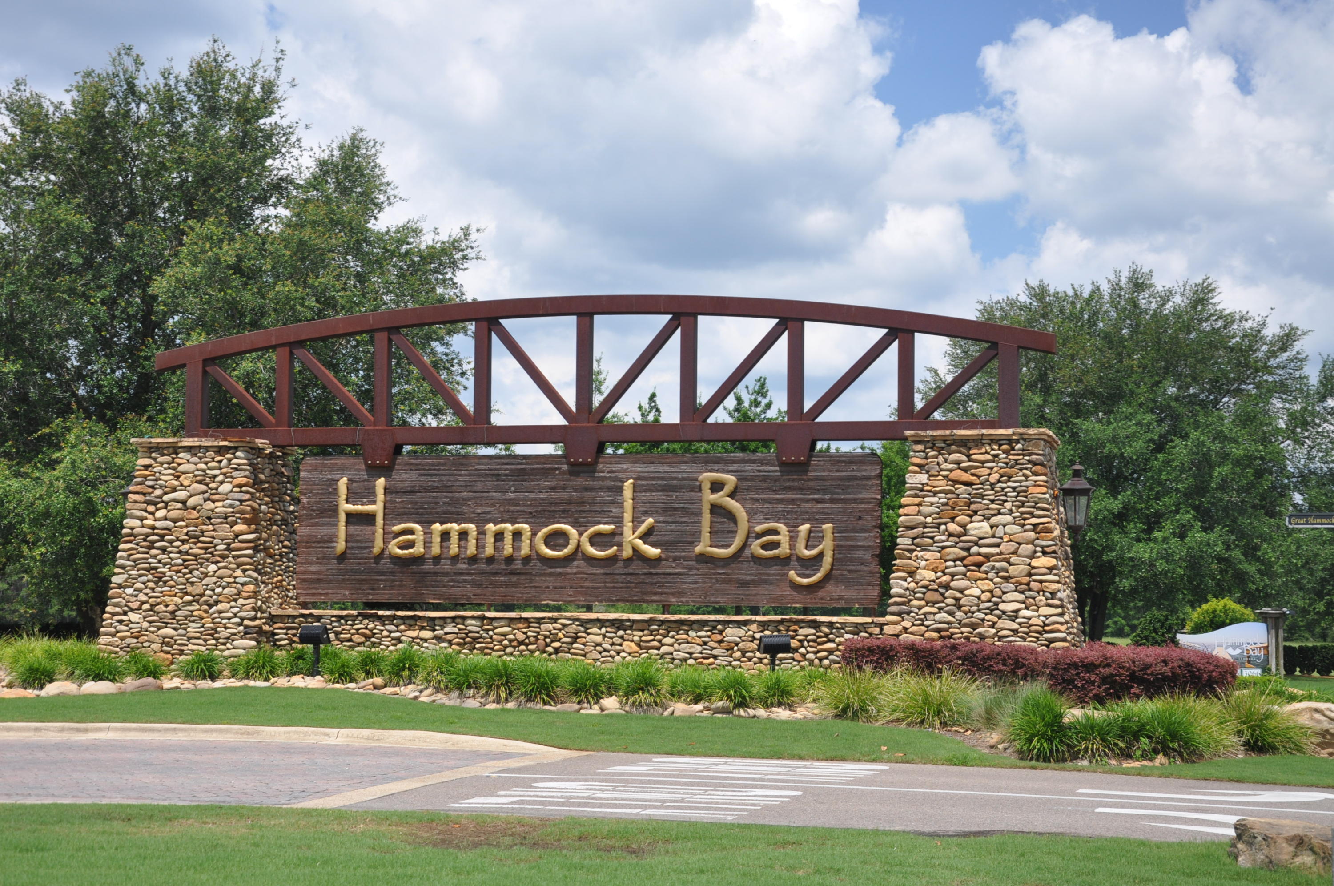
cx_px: 667
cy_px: 443
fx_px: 2220
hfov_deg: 33.4
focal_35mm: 60
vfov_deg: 22.6
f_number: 7.1
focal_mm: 40
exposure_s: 1/200
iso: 200
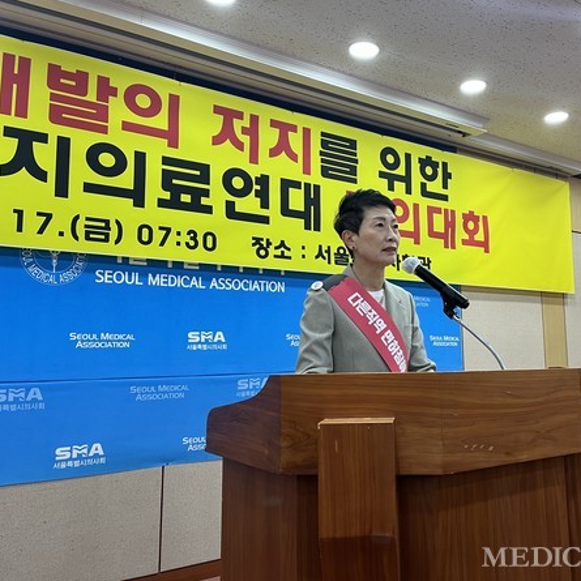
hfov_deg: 51.9
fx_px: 589
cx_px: 371
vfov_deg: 52.5
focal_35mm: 31
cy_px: 292
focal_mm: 5.1
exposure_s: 1/60
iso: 125
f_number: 1.6
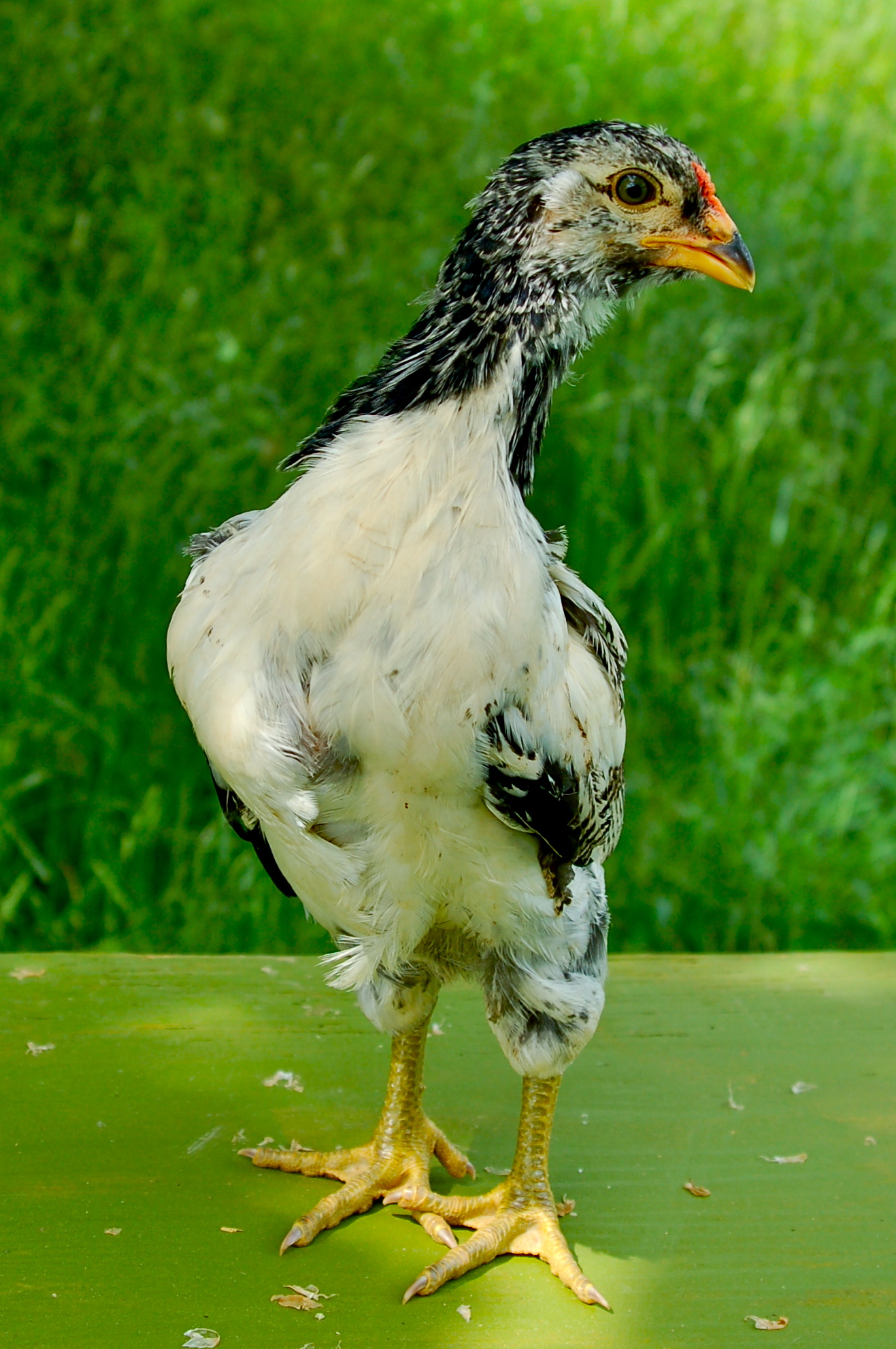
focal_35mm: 42
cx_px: 448
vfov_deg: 46.4
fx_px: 1571
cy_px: 674
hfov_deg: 31.8
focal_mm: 28
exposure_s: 1/125
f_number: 5.6
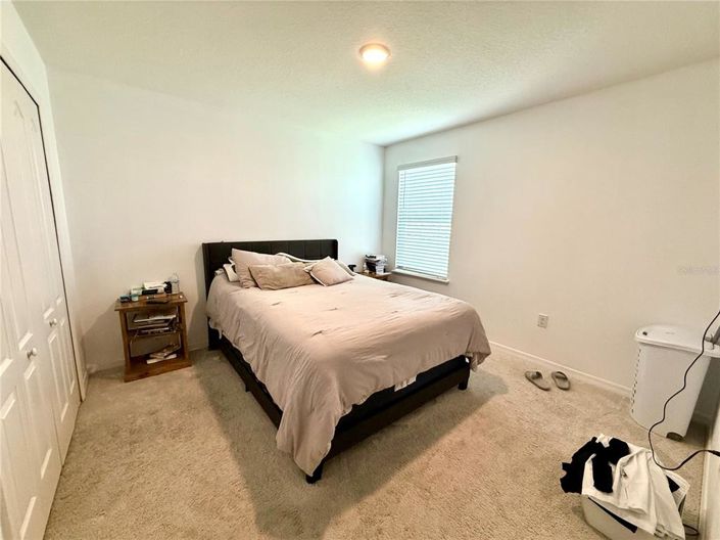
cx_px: 360
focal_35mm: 14
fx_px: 291
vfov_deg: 85.6
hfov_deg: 102.1
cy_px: 270
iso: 160
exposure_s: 1/120
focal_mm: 2.22
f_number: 2.2
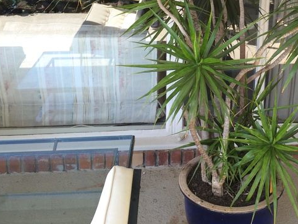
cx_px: 241
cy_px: 18
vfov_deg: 25.2
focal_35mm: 56
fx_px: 482
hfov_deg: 33.3
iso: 32
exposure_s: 1/134
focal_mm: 4.12
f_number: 2.2
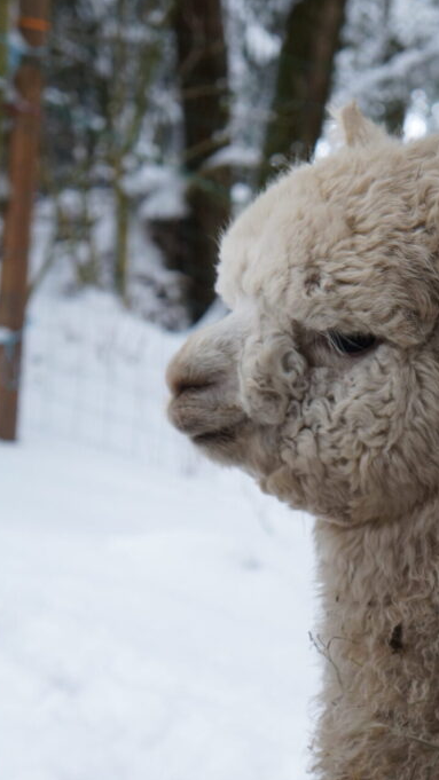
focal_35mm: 85
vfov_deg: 24.9
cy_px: 537
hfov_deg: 14.1
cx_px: 376
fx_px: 1759
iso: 400
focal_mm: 36
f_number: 4.5
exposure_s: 1/160
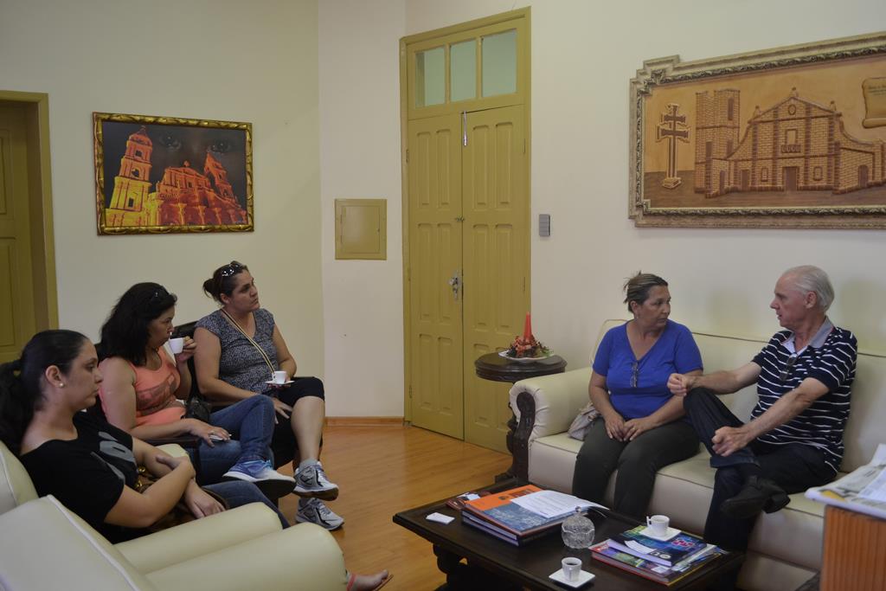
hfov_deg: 61.9
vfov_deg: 43.6
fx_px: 738
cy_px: 296
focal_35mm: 30
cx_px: 443
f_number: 3.8
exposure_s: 1/40
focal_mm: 20
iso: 400
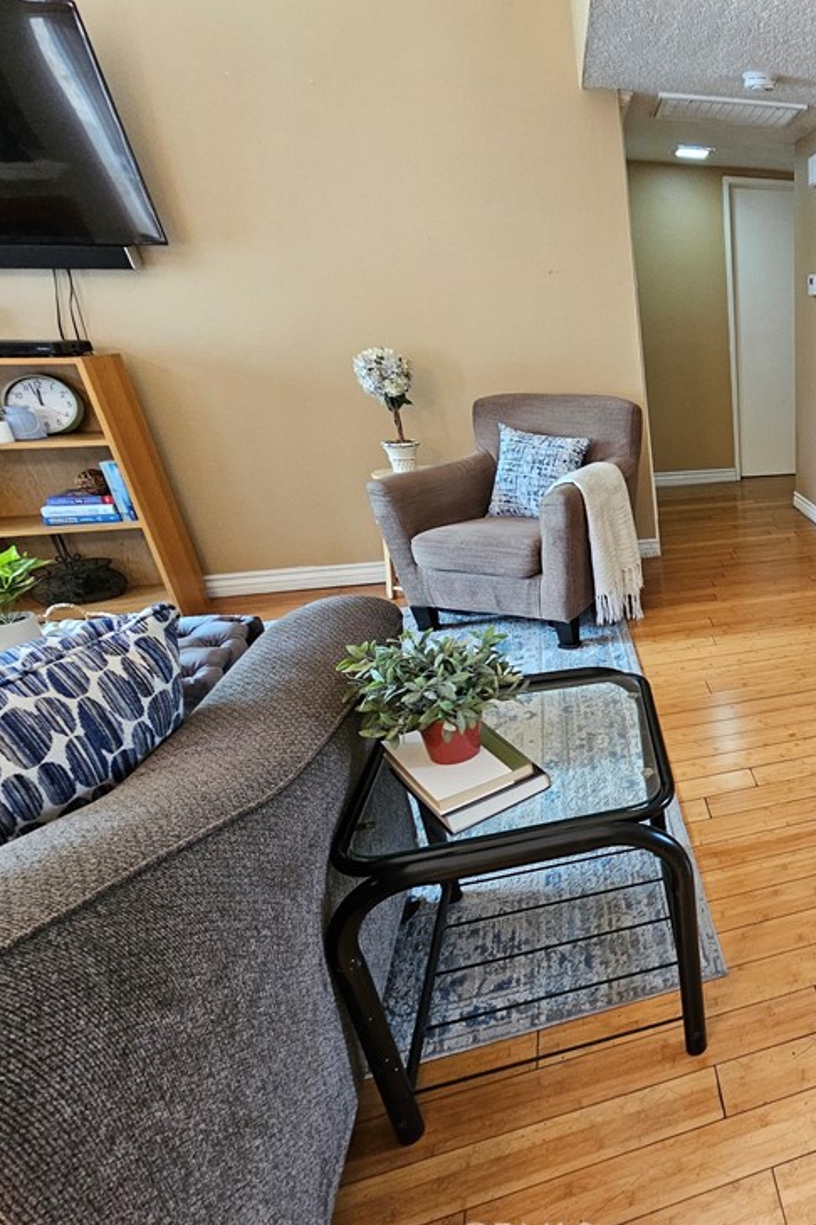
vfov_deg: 86.9
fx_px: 646
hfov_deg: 50.7
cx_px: 833
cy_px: 617
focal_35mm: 19
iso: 320
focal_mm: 2.2
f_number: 2.2
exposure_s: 1/60
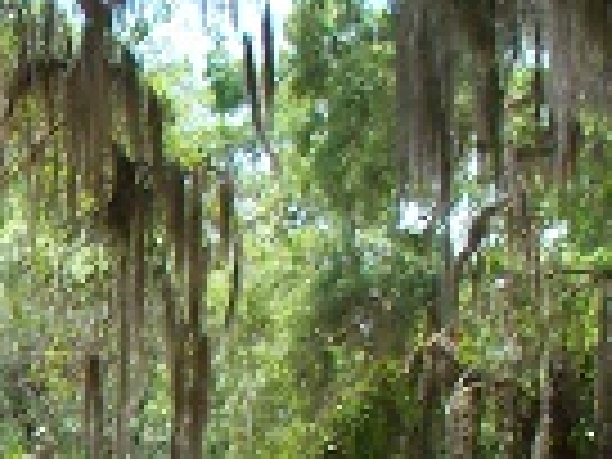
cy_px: 922
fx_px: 3324
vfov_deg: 7.6
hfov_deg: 10.1
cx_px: -387
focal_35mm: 188
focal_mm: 7.2
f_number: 3.1
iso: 64
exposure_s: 1/250
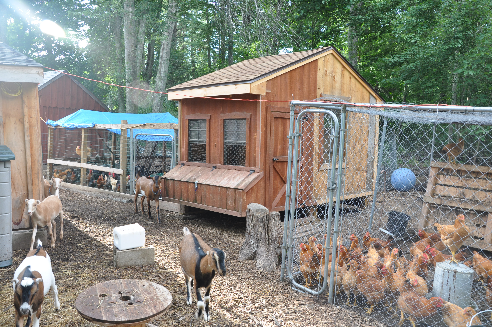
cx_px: 246
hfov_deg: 59.6
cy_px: 164
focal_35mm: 32
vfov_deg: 41.6
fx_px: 430
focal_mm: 21
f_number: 9
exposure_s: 1/80
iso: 320
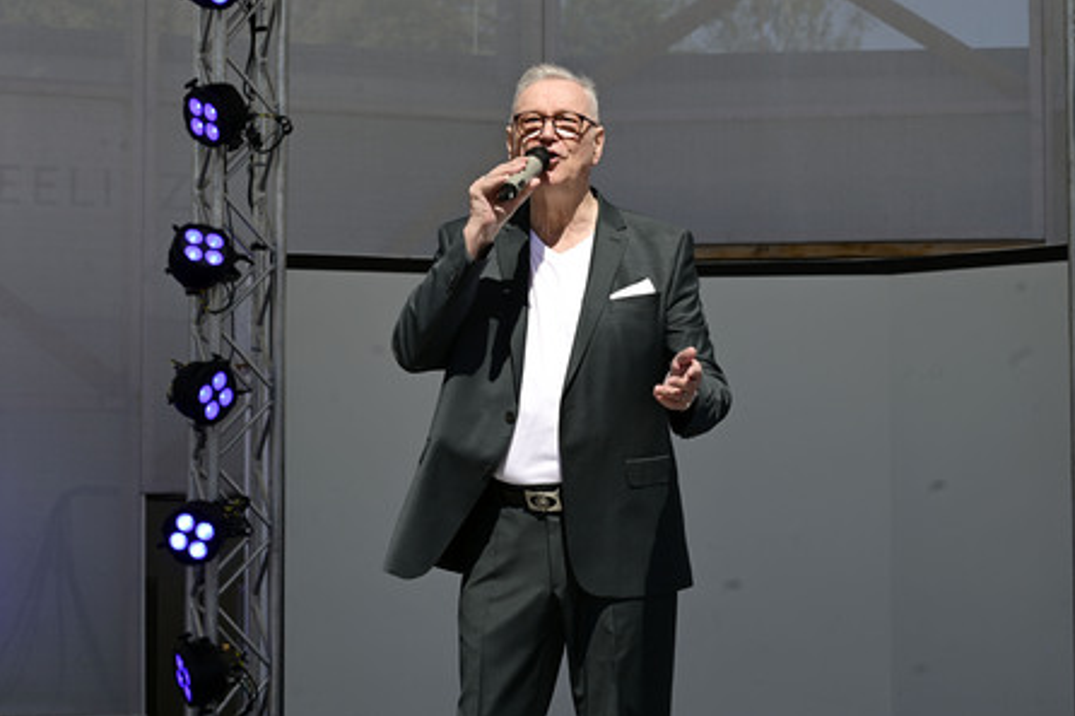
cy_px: 359
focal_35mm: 87
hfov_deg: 23.4
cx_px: 541
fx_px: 2597
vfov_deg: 15.7
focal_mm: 86
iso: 64
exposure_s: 1/200
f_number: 9
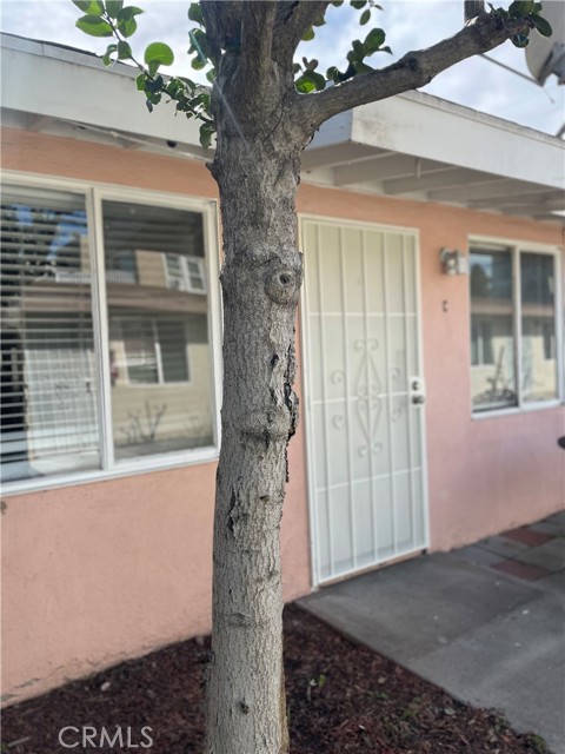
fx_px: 566
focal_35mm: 26
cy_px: 377
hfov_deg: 53.1
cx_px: 282
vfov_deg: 67.3
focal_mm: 4.2
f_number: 1.6
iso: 50
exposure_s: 1/2020
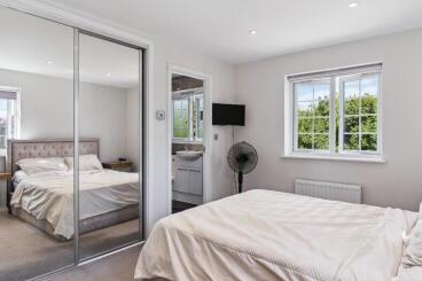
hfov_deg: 78.6
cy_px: 126
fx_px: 258
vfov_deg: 57.1
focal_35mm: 22
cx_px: 218
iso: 800
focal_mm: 17
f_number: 6.3
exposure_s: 1/200
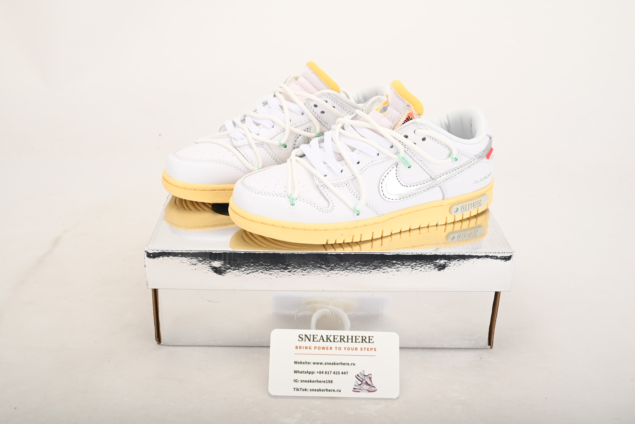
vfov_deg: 36.0
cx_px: 318
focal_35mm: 37
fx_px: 653
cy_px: 212
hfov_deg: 51.9
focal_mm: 37
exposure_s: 1/200
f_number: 13
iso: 100
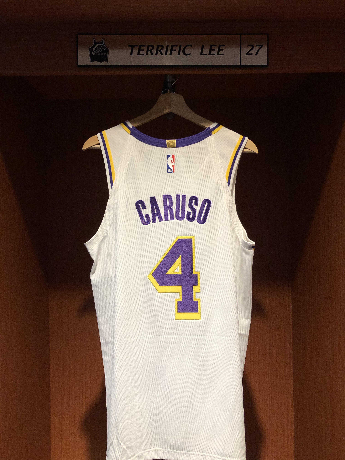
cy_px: 230
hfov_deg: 49.7
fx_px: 372
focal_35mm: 28
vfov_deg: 63.4
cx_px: 172
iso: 25
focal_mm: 3.99
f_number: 1.8
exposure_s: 1/40
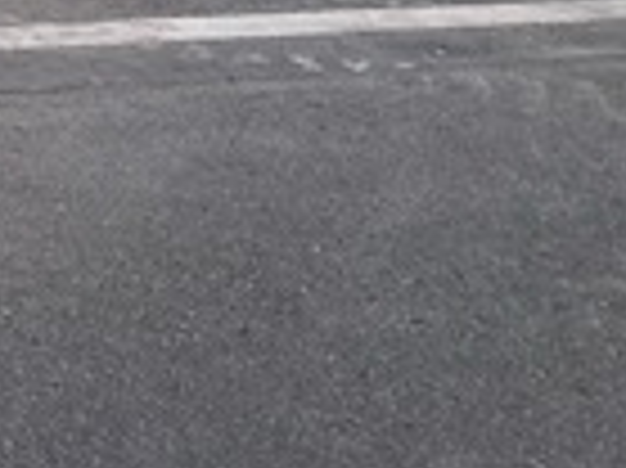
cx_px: -770
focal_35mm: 129
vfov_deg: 10.3
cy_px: -567
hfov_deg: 12.6
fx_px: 2331
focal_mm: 3.99
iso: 20
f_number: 1.8
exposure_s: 1/1715
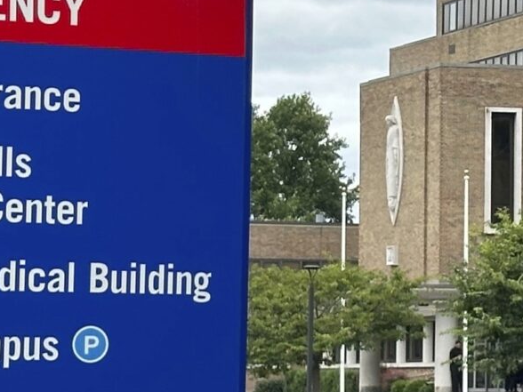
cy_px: 142
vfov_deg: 7.1
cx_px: 737
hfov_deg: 9.3
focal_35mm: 209
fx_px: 3158
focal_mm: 6.86
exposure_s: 1/1305
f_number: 1.78
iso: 64
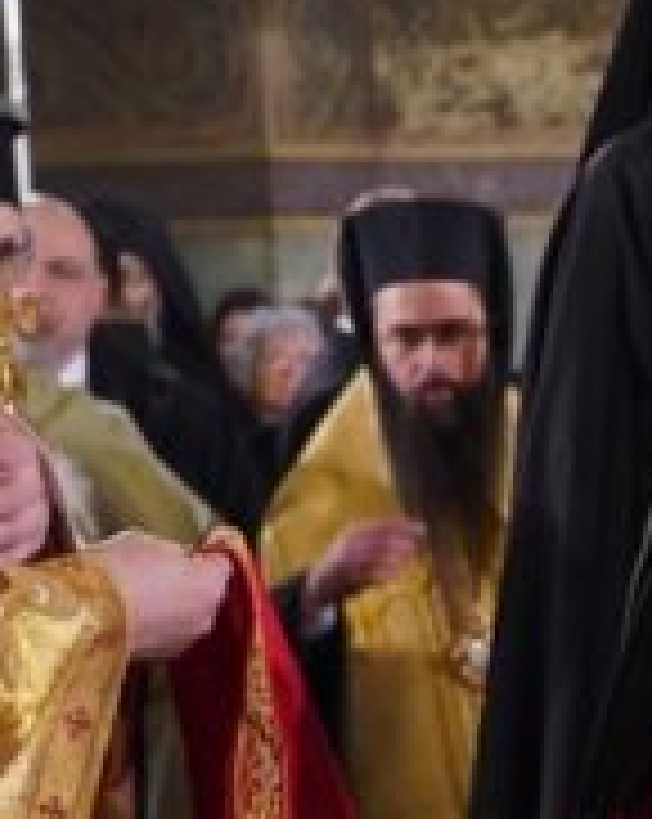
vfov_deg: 12.4
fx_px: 3748
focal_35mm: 155
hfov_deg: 8.8
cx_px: 1650
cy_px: 698
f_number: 4
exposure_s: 1/160
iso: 1250
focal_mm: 40
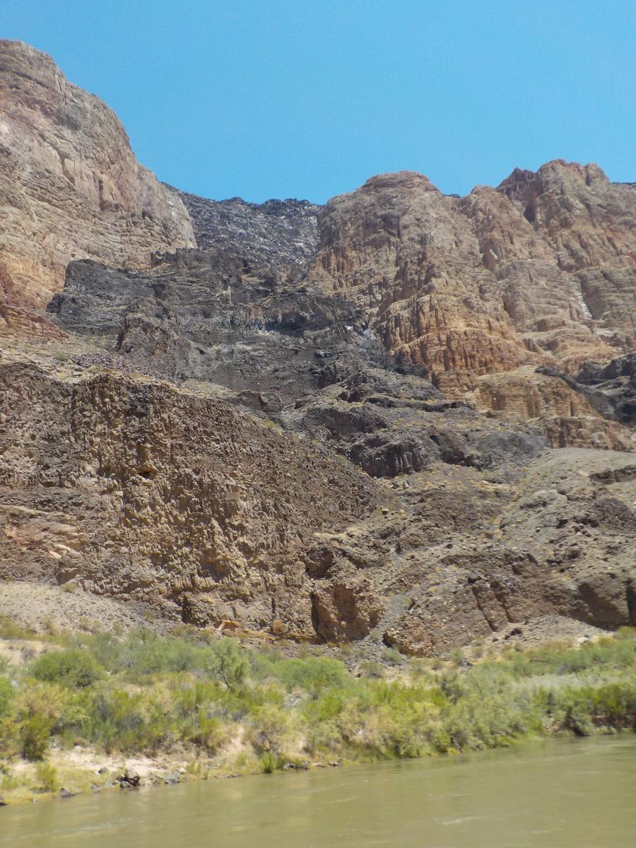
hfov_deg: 46.8
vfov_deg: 60.0
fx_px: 735
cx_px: 318
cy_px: 424
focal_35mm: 30
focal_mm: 4.1
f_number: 3.3
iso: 125
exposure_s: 1/1000
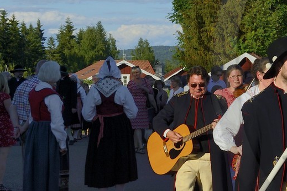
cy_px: 70
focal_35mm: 111
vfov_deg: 12.3
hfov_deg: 16.6
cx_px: 439
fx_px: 885
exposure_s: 1/320
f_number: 14
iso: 200
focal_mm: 36
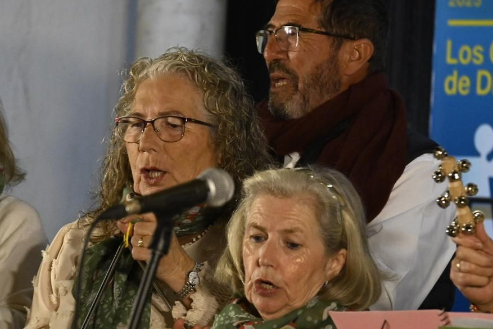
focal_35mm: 383
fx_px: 5245
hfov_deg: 5.4
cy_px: 250
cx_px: 203
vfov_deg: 3.6
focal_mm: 140
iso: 3200
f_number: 5.3
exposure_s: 1/160
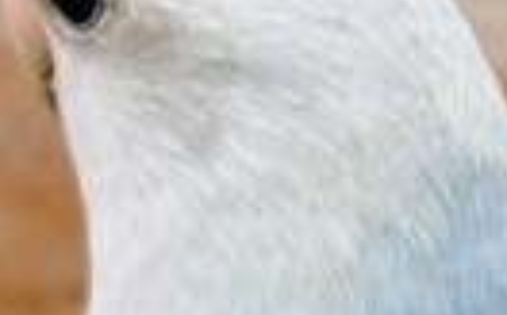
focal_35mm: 134
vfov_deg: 9.3
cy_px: 576
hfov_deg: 14.9
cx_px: 661
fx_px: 1848
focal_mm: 5.7
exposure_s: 1/50
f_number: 1.5
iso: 64
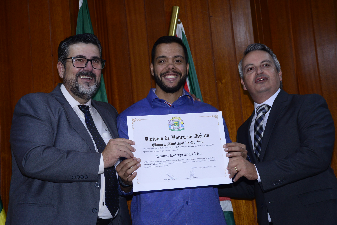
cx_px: 168
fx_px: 655
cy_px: 112
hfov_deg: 28.8
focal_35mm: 70
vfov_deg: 19.5
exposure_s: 1/125
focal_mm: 70
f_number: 5.3
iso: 1600
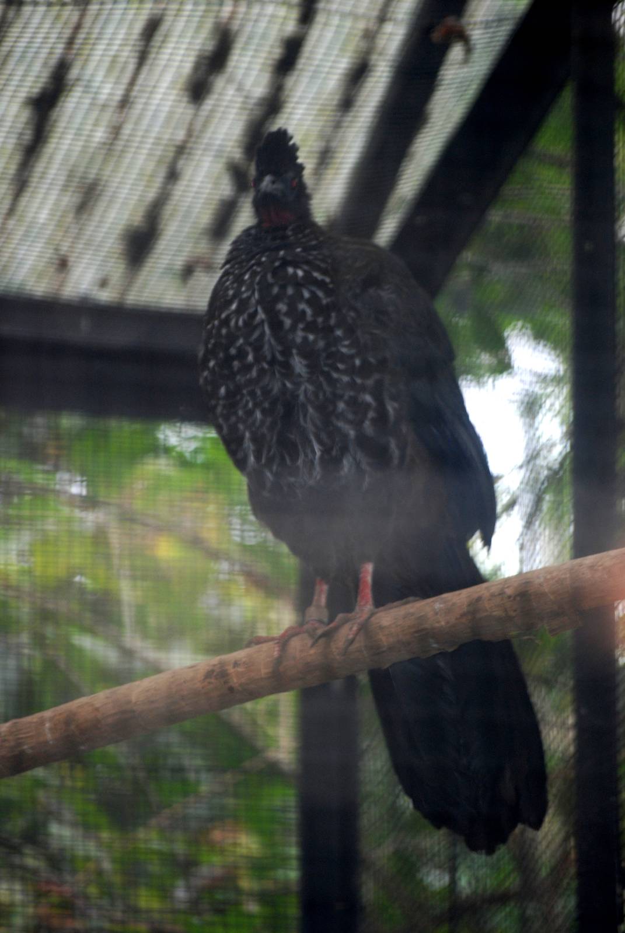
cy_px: 466
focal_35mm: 330
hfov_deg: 4.2
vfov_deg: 6.2
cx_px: 312
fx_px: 8569
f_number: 5.3
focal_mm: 220
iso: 400
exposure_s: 1/60
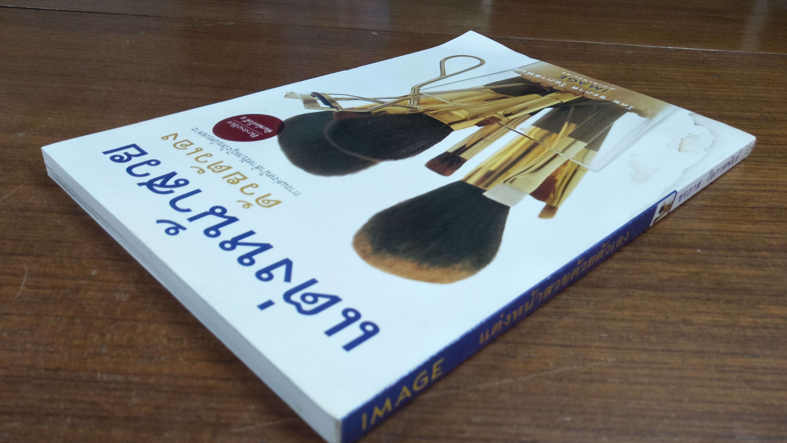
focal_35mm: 22
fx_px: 459
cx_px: 396
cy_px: 284
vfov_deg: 50.8
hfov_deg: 81.2
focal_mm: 3.46
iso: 185
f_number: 2.2
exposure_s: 1/33
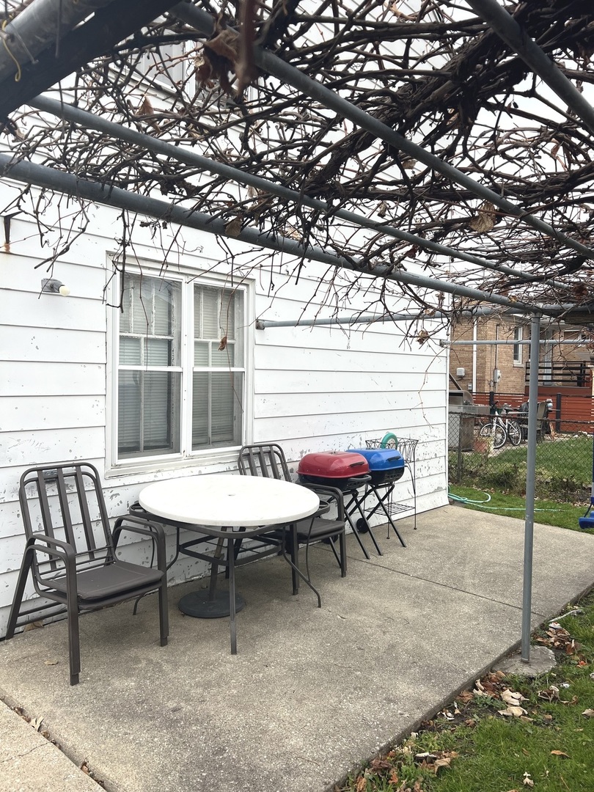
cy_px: 396
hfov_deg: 53.1
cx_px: 297
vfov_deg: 67.3
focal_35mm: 26
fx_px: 595
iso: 50
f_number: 1.5
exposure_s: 1/1058
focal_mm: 5.7
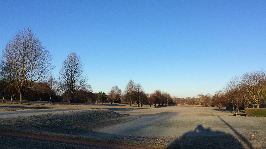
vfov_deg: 32.0
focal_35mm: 37
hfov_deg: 54.0
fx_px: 261
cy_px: 79
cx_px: 140
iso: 32
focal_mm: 3.3
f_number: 2.4
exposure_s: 1/773
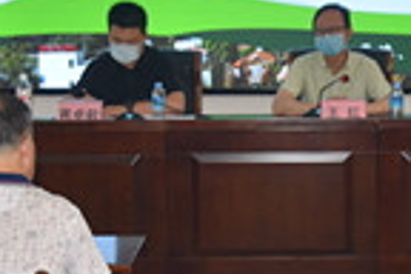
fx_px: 1233
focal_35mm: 108
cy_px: 138
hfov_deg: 18.8
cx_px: 303
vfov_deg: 12.7
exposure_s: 1/100
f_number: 5
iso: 800
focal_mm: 31
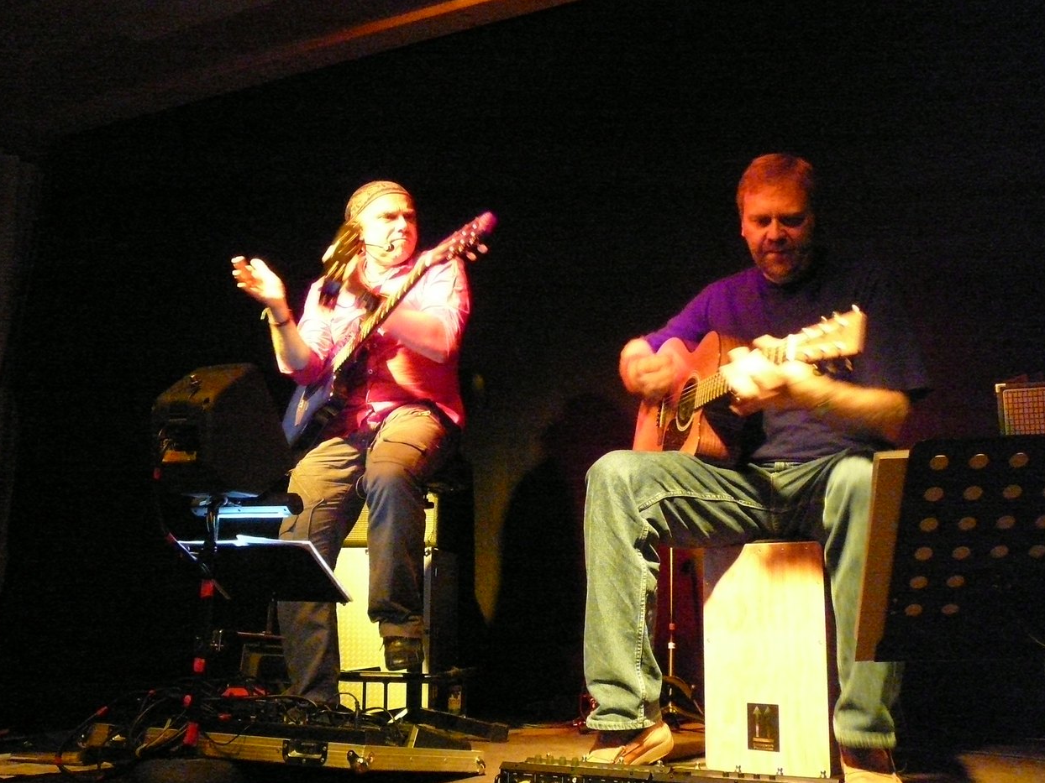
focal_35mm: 36
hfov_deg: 51.4
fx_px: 1087
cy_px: 402
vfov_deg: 39.7
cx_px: 533
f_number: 2.8
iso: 800
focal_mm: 5.2
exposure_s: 1/25
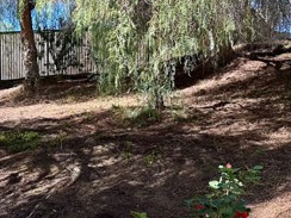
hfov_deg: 30.5
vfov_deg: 22.2
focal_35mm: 63
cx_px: 196
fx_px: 530
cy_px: 232
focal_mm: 6.86
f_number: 1.78
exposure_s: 1/1289
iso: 80
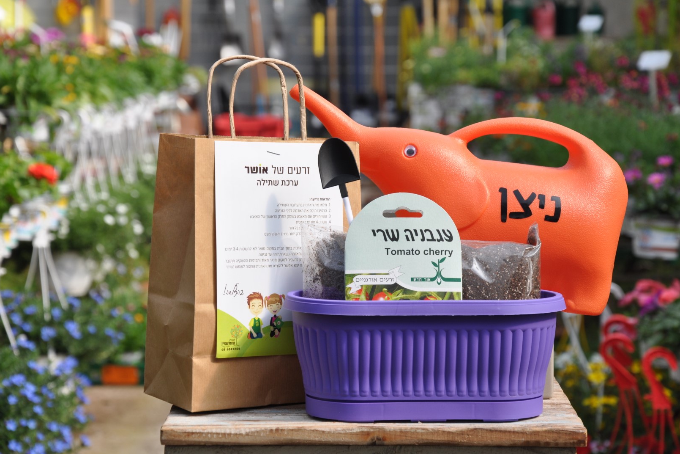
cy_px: 226
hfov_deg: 19.3
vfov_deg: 12.9
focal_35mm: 106
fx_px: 2002
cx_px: 341
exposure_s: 1/400
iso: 250
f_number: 10
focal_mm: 70
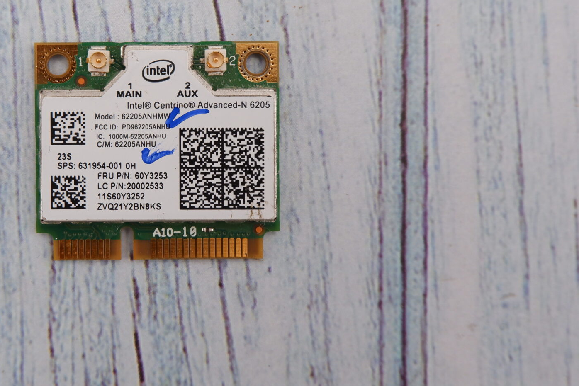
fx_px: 708
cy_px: 154
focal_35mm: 44
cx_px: 145
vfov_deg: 30.4
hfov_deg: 43.1
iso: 800
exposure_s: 1/280
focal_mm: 16.1
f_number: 5.6
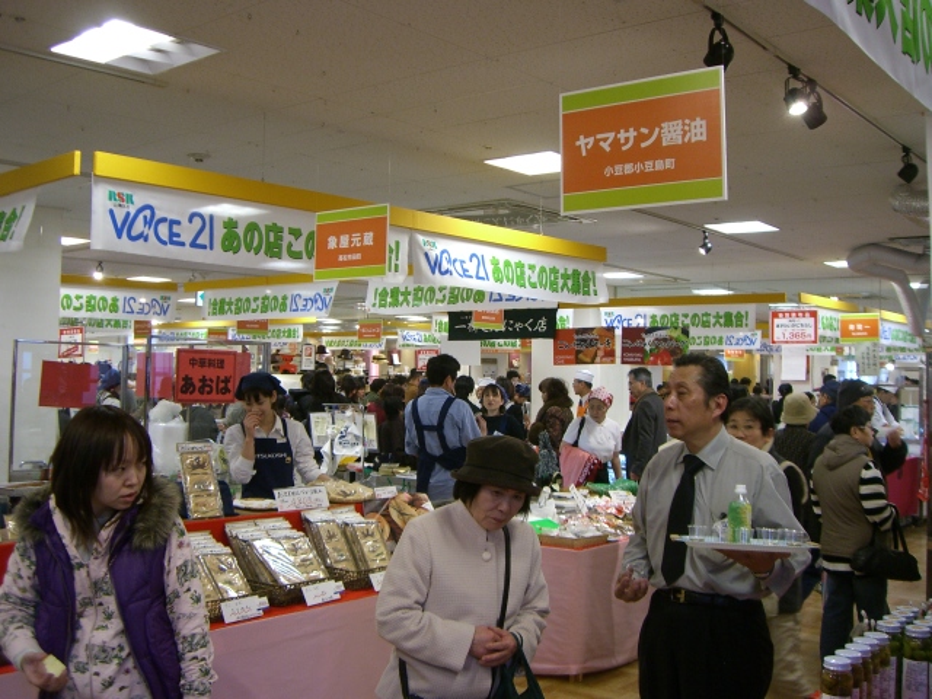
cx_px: 466
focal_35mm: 38
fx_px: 1023
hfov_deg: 49.0
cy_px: 350
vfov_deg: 37.7
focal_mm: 6.2
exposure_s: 1/40
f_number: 2.7
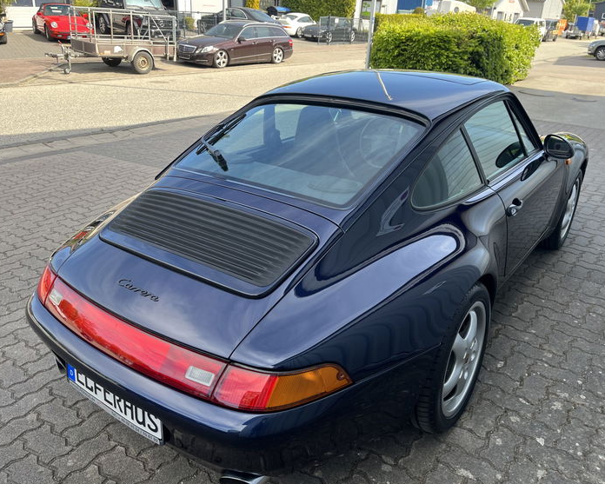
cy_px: 239
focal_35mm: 28
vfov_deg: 51.5
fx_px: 501
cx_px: 322
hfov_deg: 62.1
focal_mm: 5.1
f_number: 1.6
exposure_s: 1/477
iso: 50
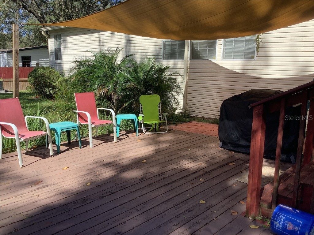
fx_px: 281
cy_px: 118
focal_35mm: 31
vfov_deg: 45.4
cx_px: 157
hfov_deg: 58.4
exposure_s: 1/562
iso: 25
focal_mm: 3.3
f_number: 2.4
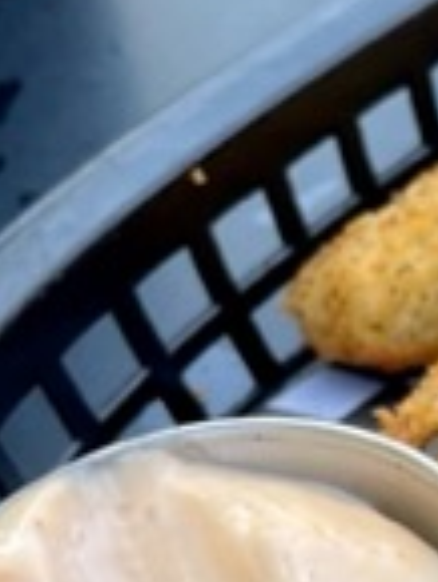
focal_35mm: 115
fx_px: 1937
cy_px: 462
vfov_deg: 17.0
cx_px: 763
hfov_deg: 12.0
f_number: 1.6
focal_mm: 4.2
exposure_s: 1/121
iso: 40
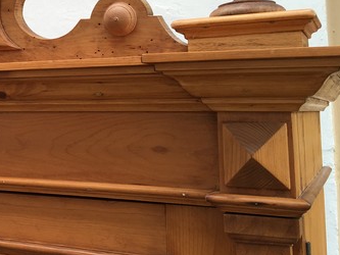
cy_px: 54
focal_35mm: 61
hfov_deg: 29.4
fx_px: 599
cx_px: -8
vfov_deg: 23.7
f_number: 2.2
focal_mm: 4.15
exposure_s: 1/100
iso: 25
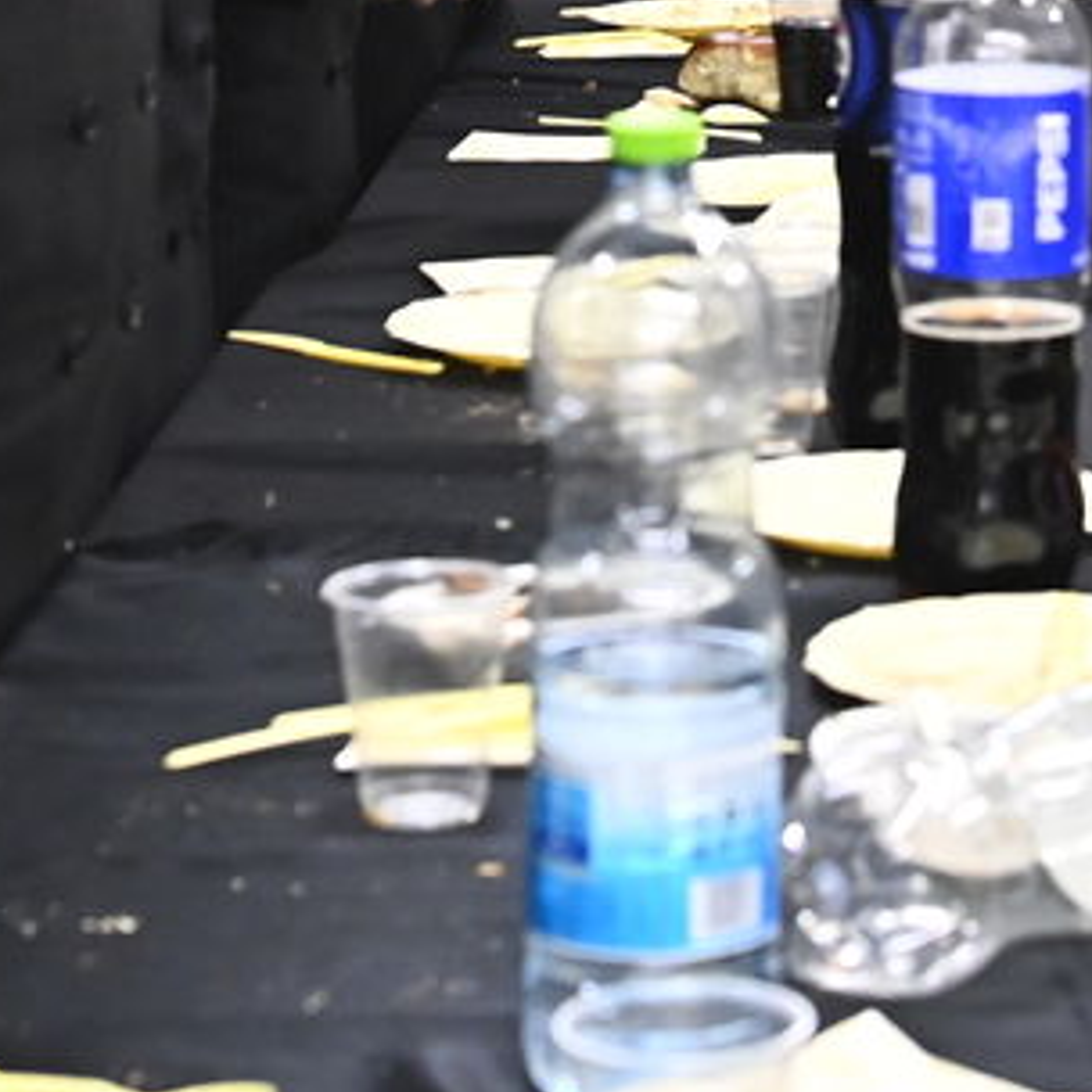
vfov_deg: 9.9
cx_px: 1027
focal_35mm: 172
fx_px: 6139
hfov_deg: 10.1
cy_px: -410
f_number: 5
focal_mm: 44
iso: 3200
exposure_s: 1/200
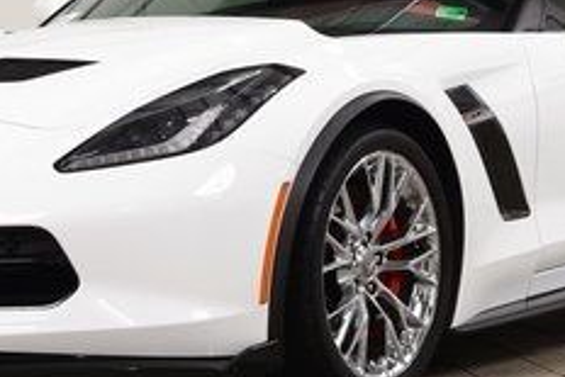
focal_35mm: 182
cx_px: 265
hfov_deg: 11.3
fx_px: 2858
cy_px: 137
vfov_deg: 7.6
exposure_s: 1/60
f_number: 8
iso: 1250
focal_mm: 44
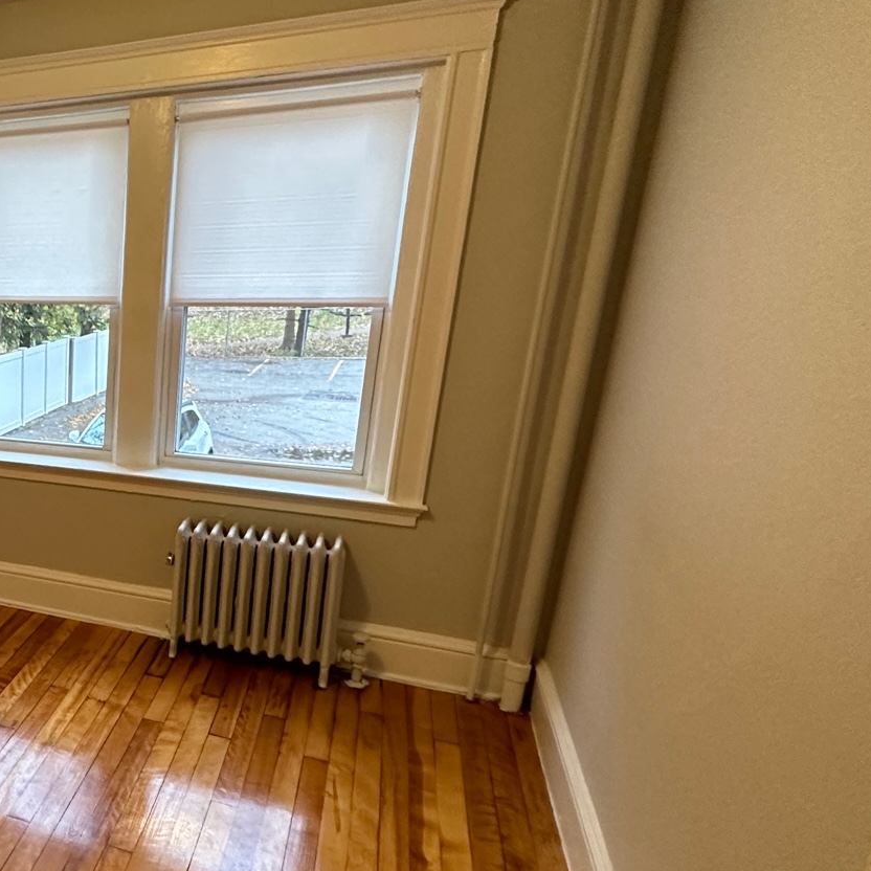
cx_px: -119
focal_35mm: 30
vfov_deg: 53.8
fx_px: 854
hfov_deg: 41.3
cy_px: 498
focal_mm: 2.22
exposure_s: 1/98
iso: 320
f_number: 2.2
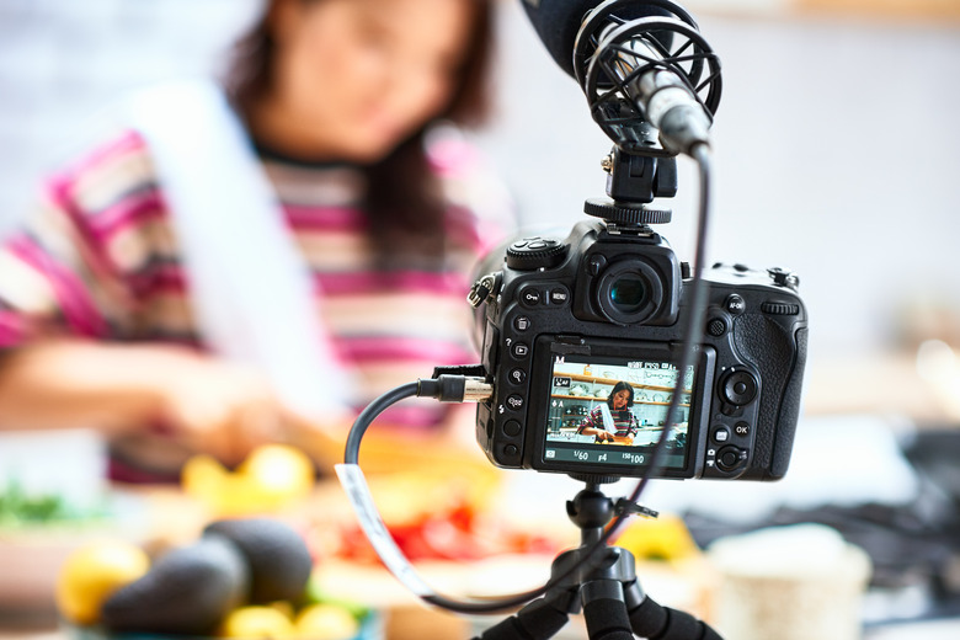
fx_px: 2266
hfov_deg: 23.9
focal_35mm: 85
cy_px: 320
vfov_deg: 16.1
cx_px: 480
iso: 1250
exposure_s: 1/250
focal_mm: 85
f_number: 2.5
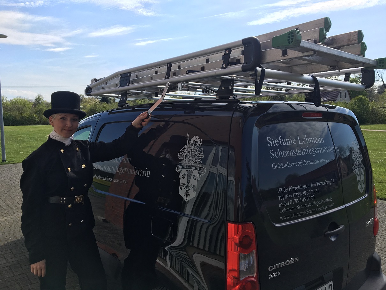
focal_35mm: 29
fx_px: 323
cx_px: 193
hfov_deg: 61.6
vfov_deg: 48.2
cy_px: 145
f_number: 2.2
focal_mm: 4.15
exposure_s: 1/1538
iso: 25
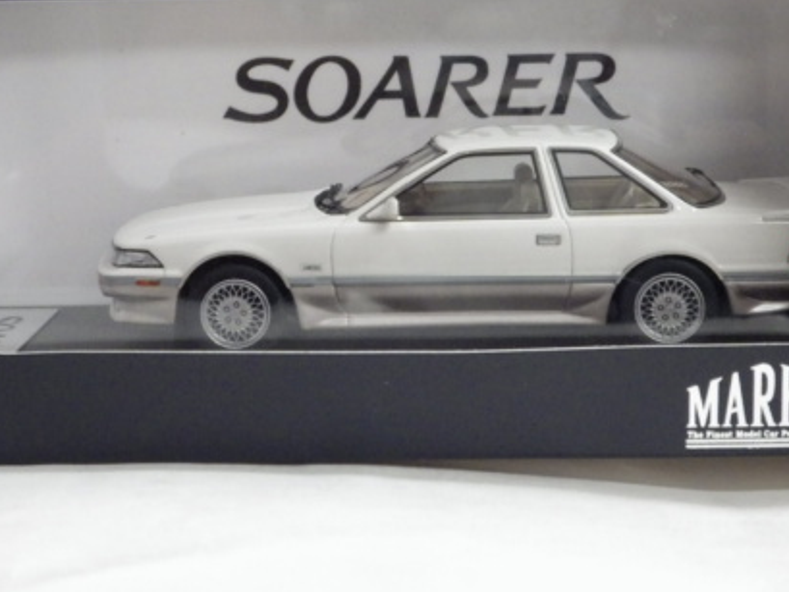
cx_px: 407
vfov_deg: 13.3
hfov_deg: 17.7
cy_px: 197
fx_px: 2531
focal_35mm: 111
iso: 800
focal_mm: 12.8
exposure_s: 1/30
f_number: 4.2
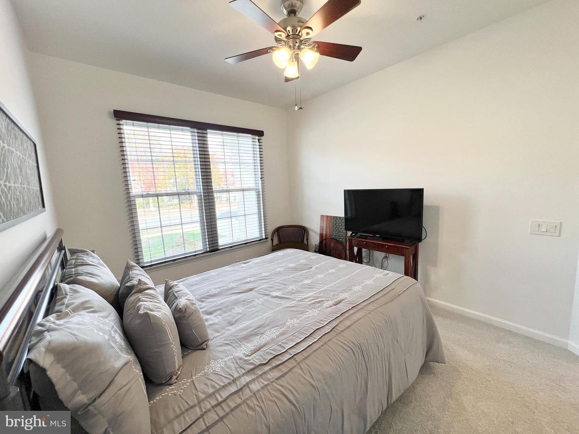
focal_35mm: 13
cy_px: 217
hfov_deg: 106.2
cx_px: 290
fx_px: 217
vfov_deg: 89.9
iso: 64
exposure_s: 1/120
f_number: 1.8
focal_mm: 1.57
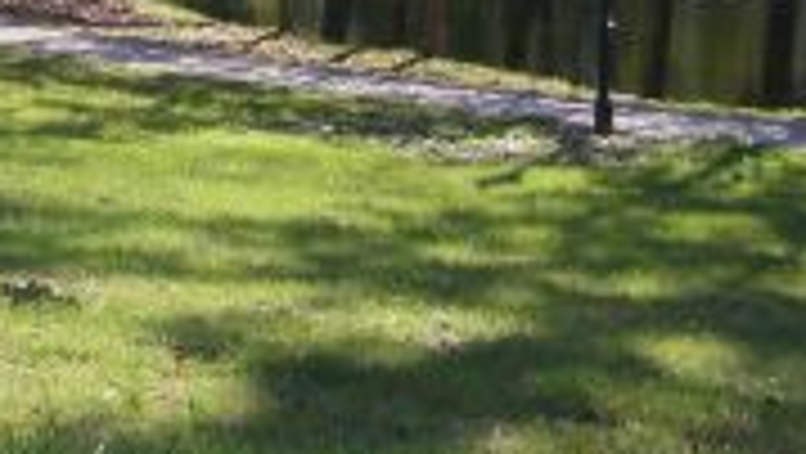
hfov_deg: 16.8
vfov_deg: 9.3
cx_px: 5
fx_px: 2673
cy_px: -326
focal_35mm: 125
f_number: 2.8
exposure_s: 1/400
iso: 50
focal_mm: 6.8
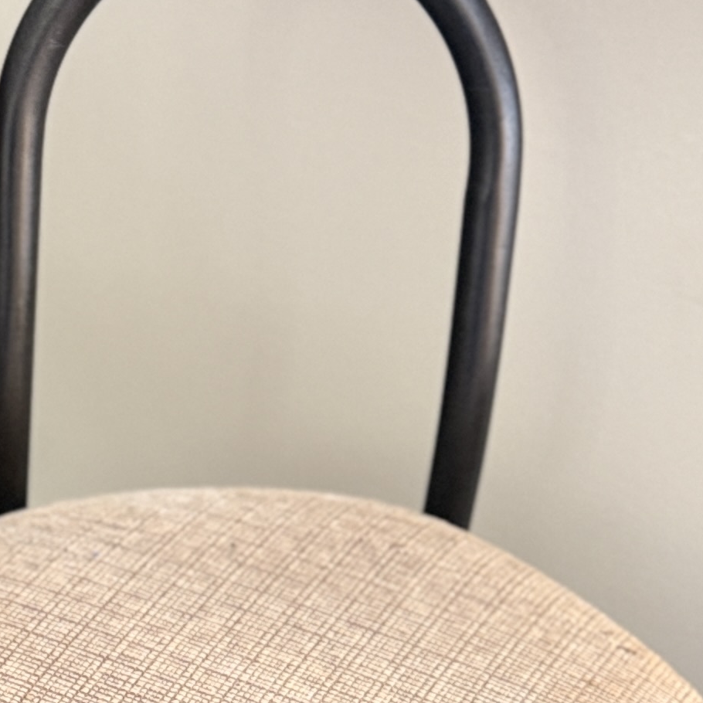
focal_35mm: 94
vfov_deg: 18.1
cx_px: 214
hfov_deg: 18.4
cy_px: 674
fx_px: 2160
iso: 320
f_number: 1.78
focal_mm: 6.76
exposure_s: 1/60
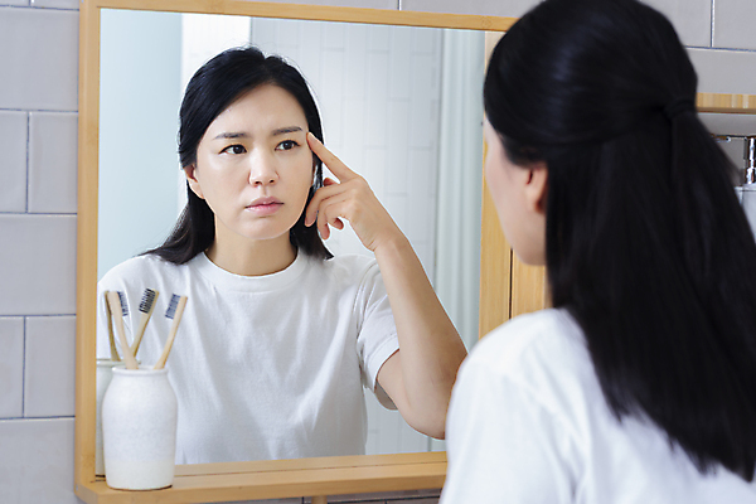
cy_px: 252
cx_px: 378
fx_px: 1785
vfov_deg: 16.1
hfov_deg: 23.9
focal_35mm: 85
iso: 100
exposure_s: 1/125
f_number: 5.6
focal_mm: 85
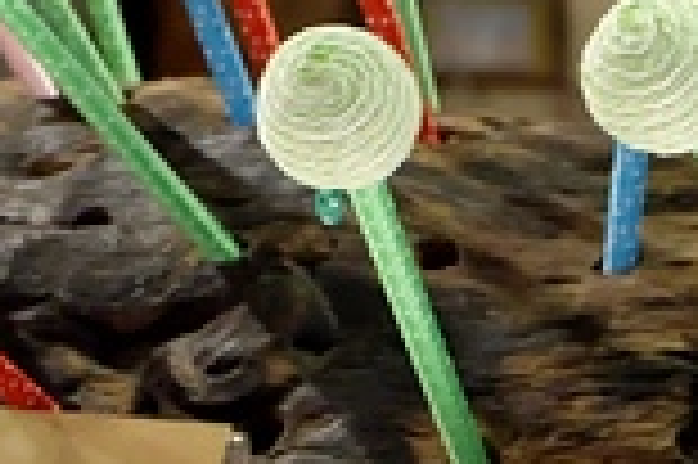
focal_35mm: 243
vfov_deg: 5.6
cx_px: 666
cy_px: 56
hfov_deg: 8.4
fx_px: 4706
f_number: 4.7
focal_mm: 31
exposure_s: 1/14
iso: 3200
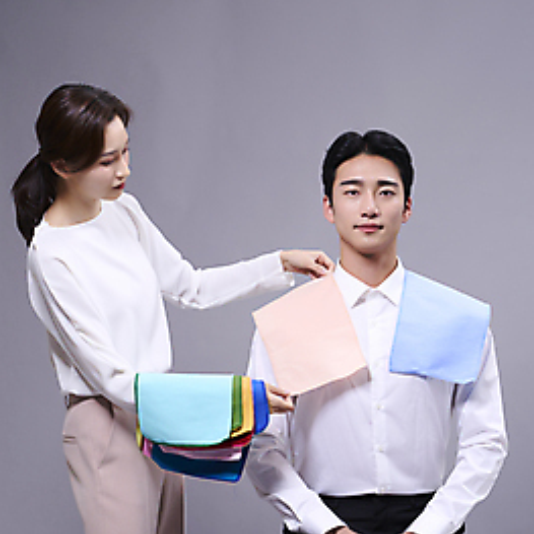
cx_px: 269
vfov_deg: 20.6
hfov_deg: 20.6
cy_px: 343
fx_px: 1466
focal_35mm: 84
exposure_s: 1/125
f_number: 5.6
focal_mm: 65
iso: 160
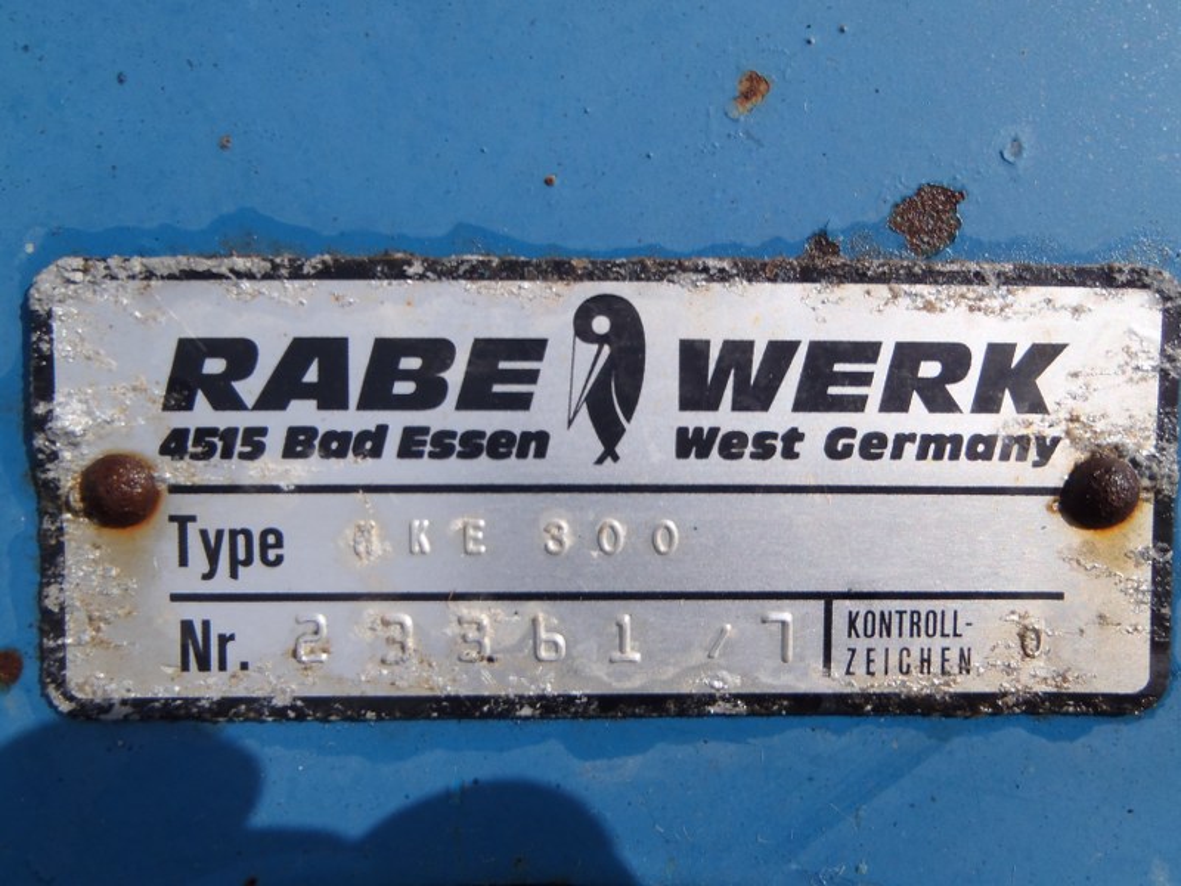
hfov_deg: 63.4
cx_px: 590
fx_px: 955
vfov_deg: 49.7
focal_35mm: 28
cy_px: 443
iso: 64
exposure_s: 1/400
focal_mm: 5
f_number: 5.6
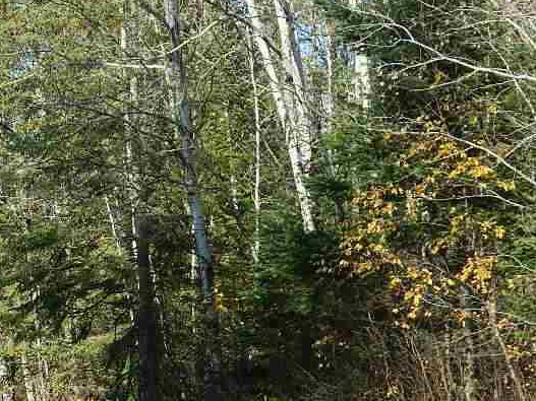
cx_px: 42
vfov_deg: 10.9
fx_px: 2105
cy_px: 247
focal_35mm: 136
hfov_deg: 14.3
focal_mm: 12.6
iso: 110
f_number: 4
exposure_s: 1/400
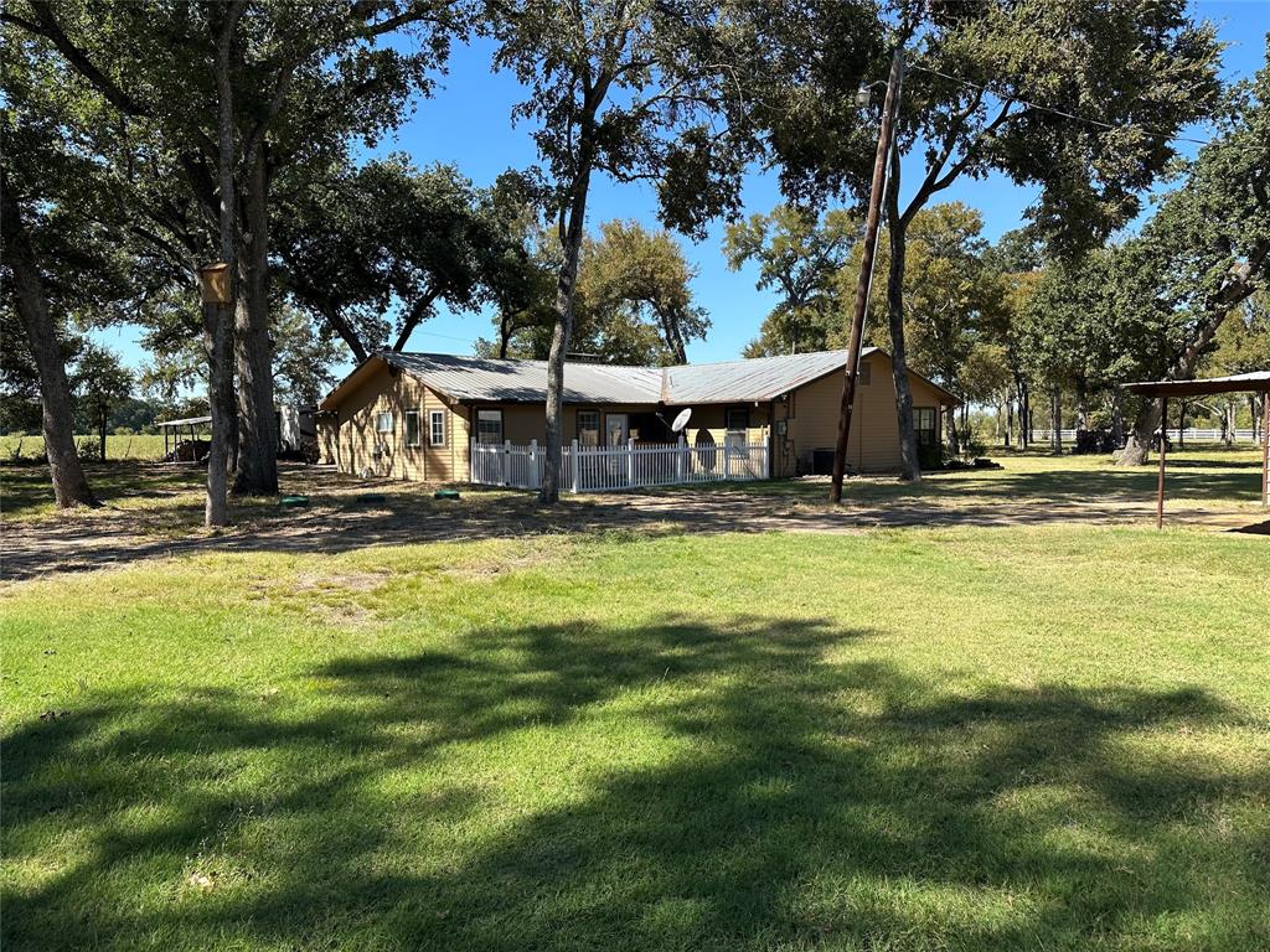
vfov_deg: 56.8
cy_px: 476
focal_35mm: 24
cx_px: 635
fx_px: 881
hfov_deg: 71.6
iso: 80
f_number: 1.78
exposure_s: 1/2155
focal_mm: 6.86
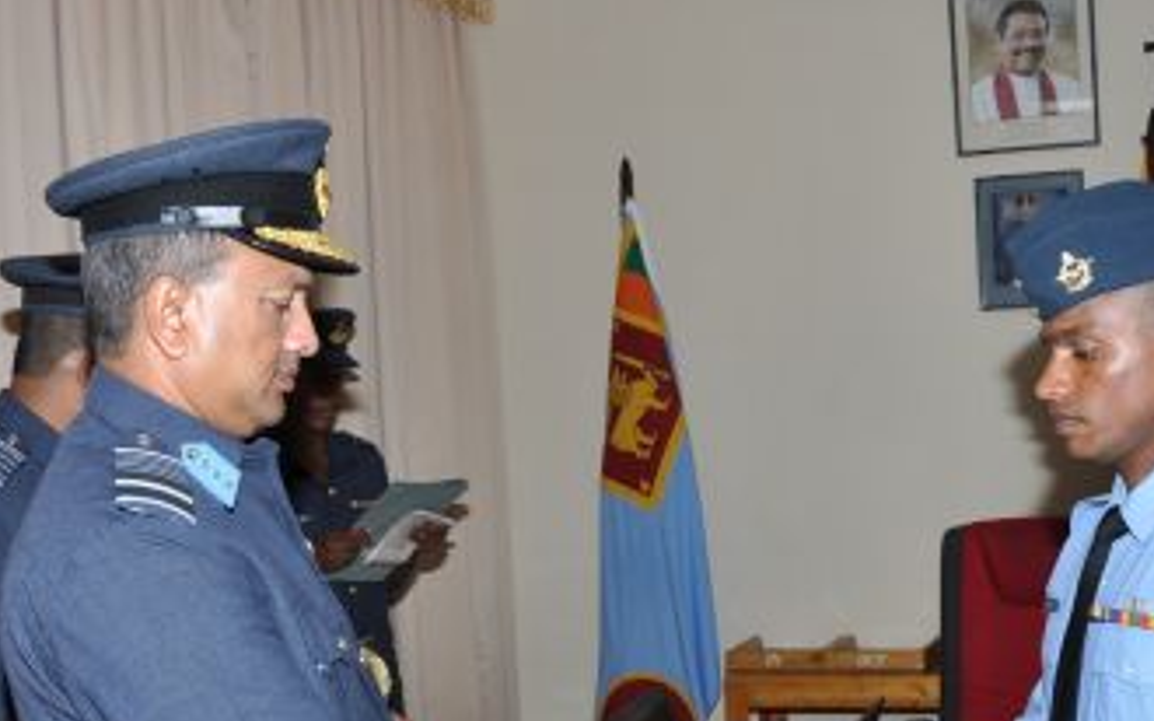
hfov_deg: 40.2
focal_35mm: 50
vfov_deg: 25.2
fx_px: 1572
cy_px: 609
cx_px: 650
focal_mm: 18
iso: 200
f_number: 5.6
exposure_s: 1/125
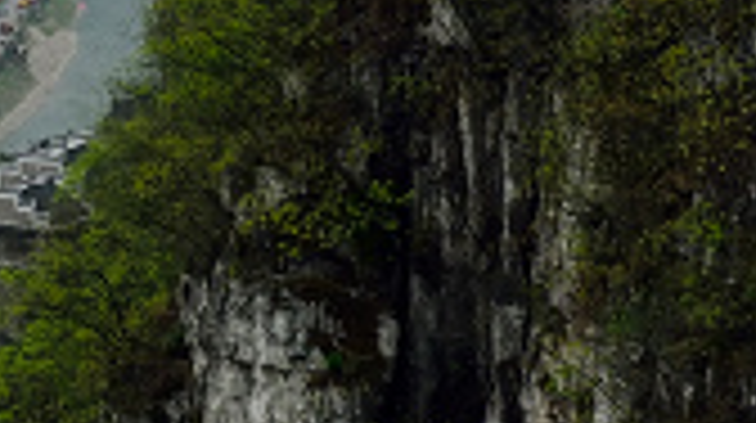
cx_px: -405
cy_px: -475
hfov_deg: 7.3
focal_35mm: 292
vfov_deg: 4.1
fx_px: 5846
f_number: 8
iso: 800
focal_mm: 52
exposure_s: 1/100
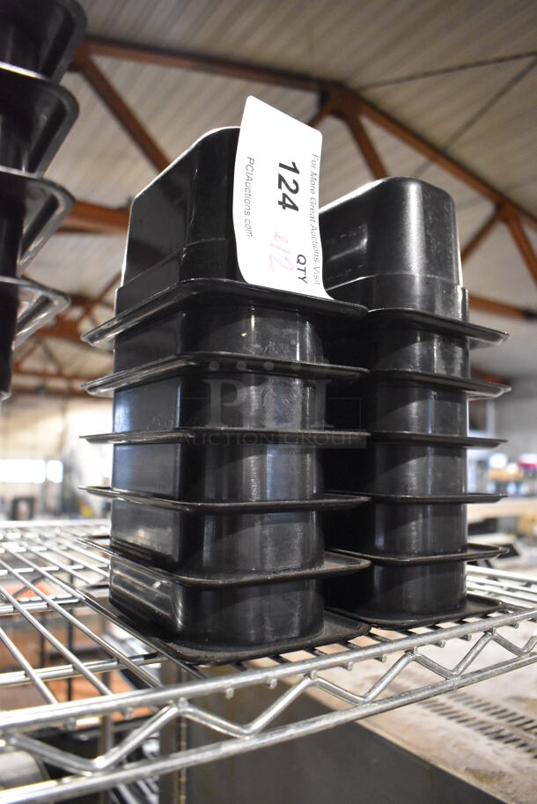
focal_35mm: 27
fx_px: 603
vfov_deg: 67.3
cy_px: 402
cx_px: 268
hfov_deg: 48.0
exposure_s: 1/125
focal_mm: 18
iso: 6400
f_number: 3.5
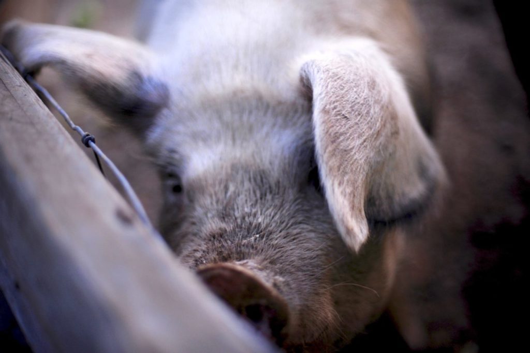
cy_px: 176
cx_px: 265
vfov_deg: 27.0
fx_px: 736
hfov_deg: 39.6
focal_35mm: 50
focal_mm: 50
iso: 800
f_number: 1.4
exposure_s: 1/60
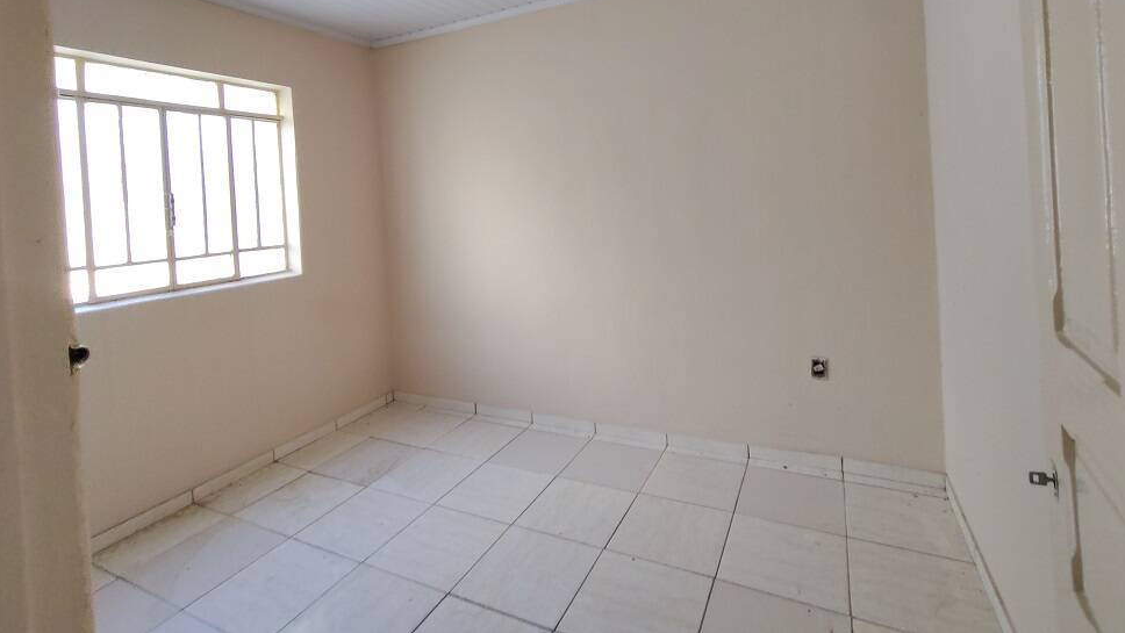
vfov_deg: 59.3
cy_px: 199
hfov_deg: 92.6
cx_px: 560
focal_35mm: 18
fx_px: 537
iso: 575
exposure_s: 1/25
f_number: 2.2
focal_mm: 1.66
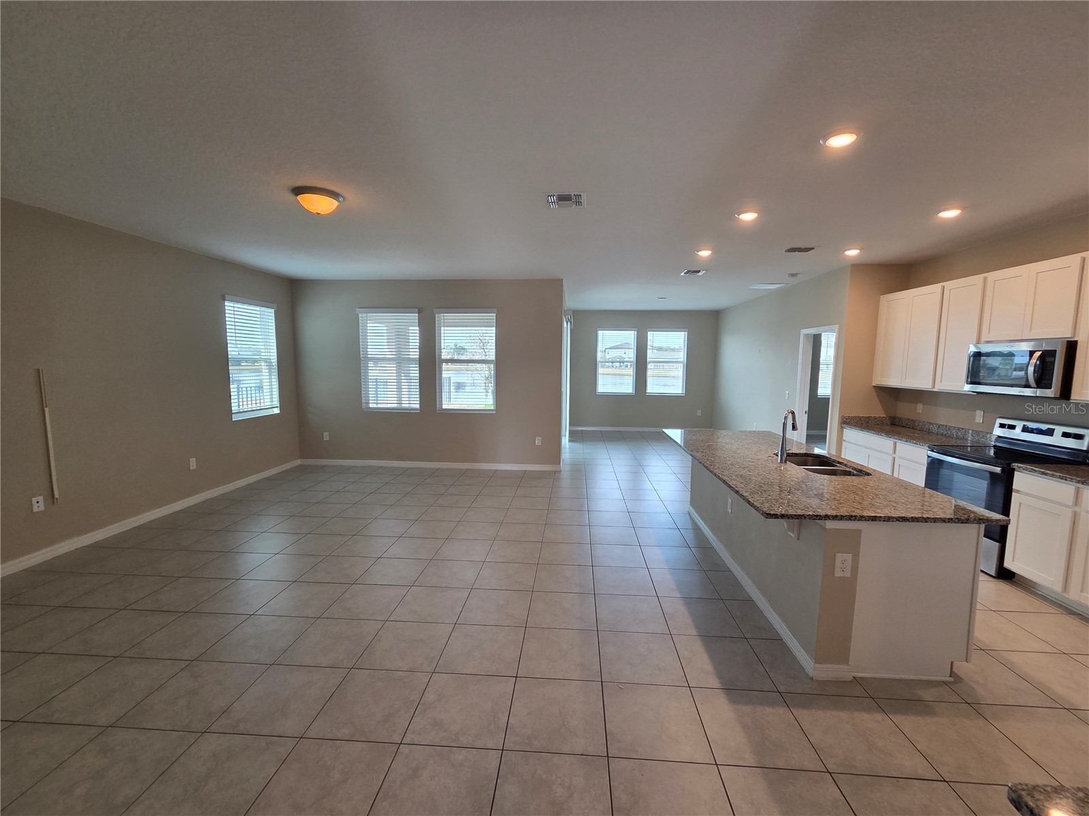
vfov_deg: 89.9
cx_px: 544
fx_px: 409
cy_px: 408
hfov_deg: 106.2
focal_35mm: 13
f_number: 2.2
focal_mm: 2.2
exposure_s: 1/120
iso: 160
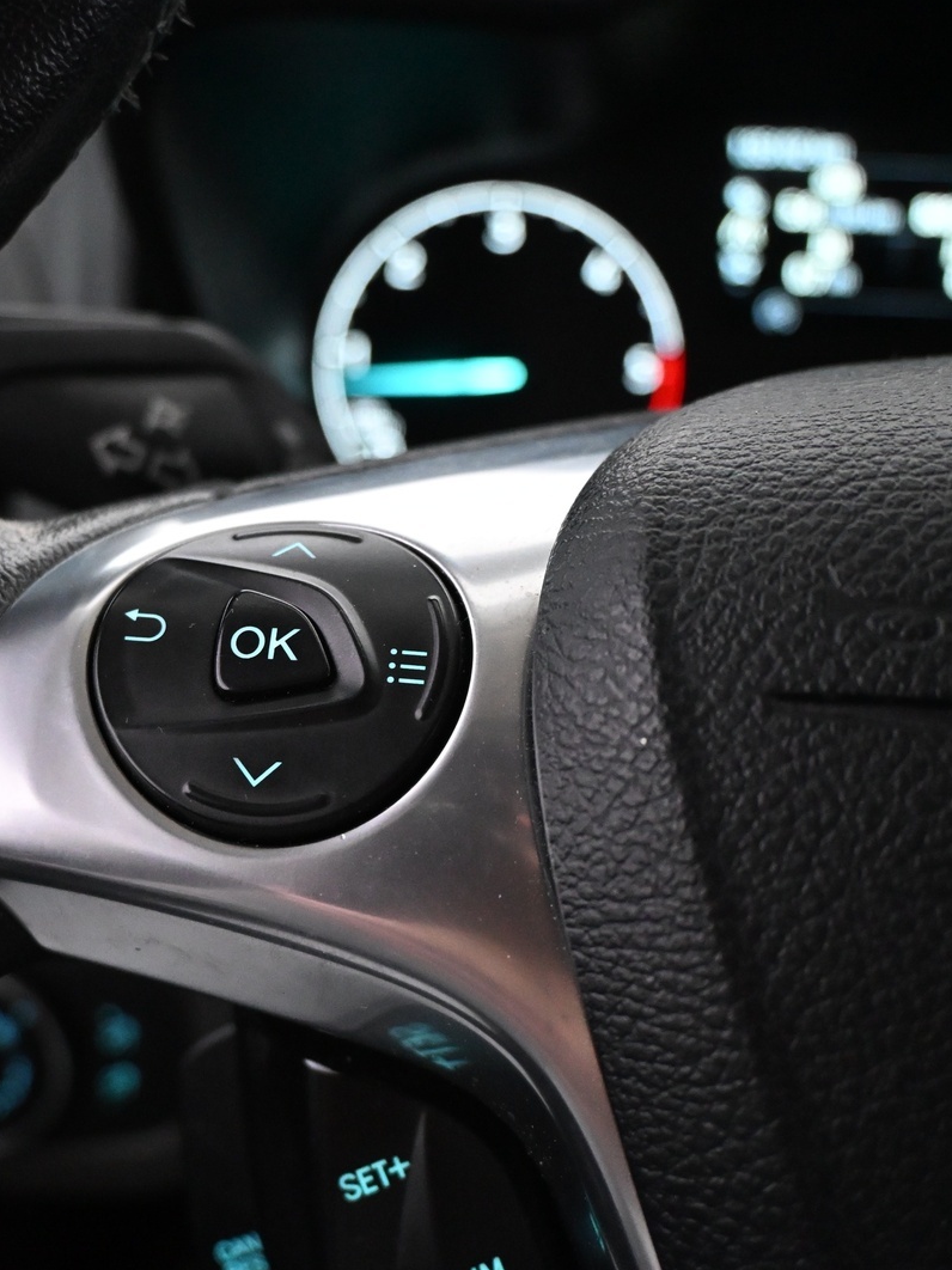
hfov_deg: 32.4
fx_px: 1614
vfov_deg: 43.0
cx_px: 277
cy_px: 634
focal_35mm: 44
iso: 4000
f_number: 3.8
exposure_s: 1/60
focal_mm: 20
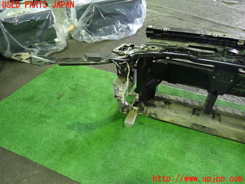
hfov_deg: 69.4
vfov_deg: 54.9
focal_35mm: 25
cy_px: 92
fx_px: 177
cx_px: 122
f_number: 2
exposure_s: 1/30
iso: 640
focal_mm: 4.5
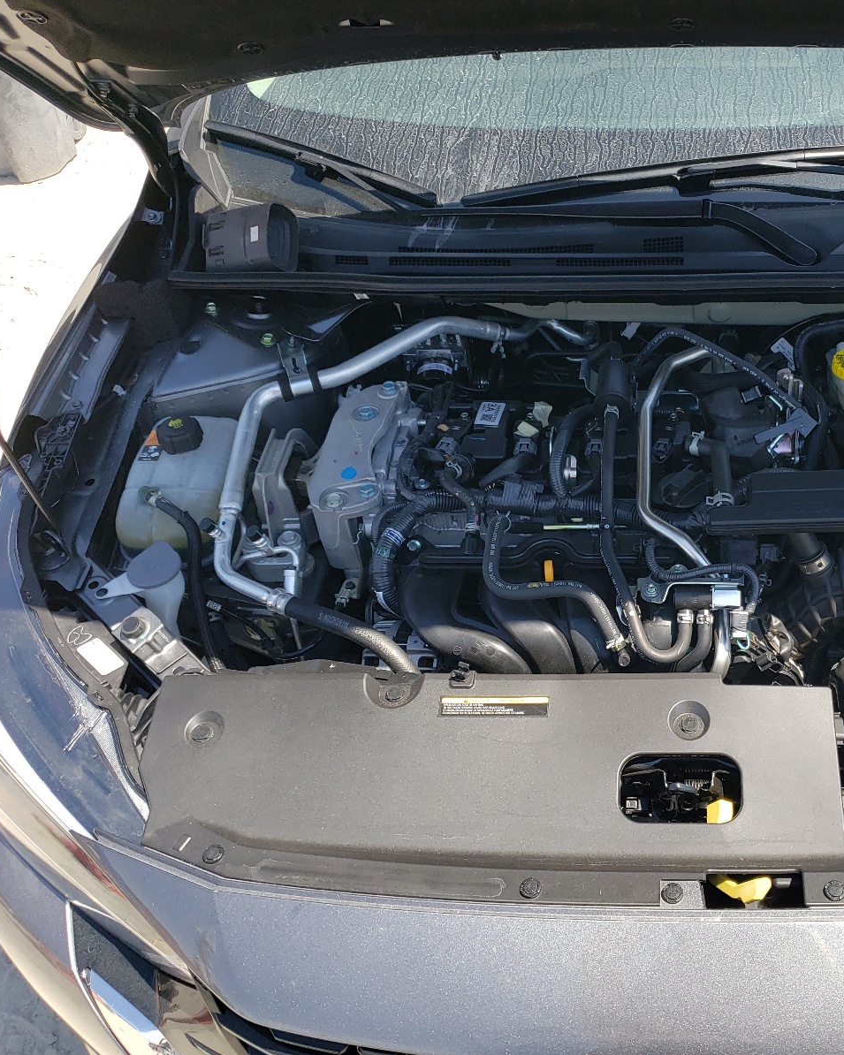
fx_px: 1062
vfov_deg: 52.8
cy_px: 528
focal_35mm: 34
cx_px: 667
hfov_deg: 41.6
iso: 50
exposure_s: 1/1429
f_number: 1.5
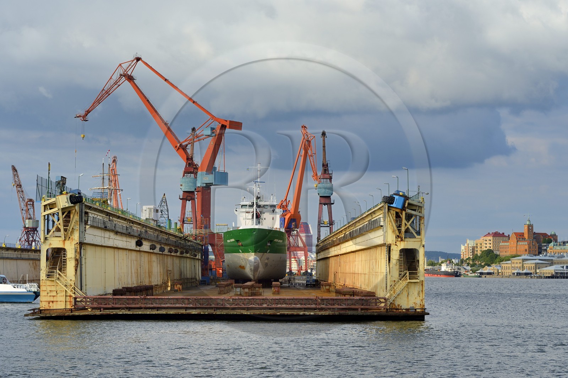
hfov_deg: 25.4
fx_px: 1262
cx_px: 284
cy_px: 189
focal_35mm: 80
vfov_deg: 17.0
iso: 200
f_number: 8
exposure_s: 1/500
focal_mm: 80
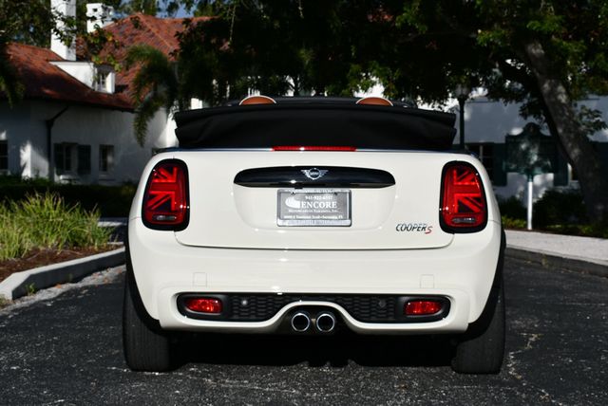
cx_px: 304
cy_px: 203
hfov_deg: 28.0
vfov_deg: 19.0
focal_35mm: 72
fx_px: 1217
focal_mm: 36
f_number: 10
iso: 100
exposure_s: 1/400
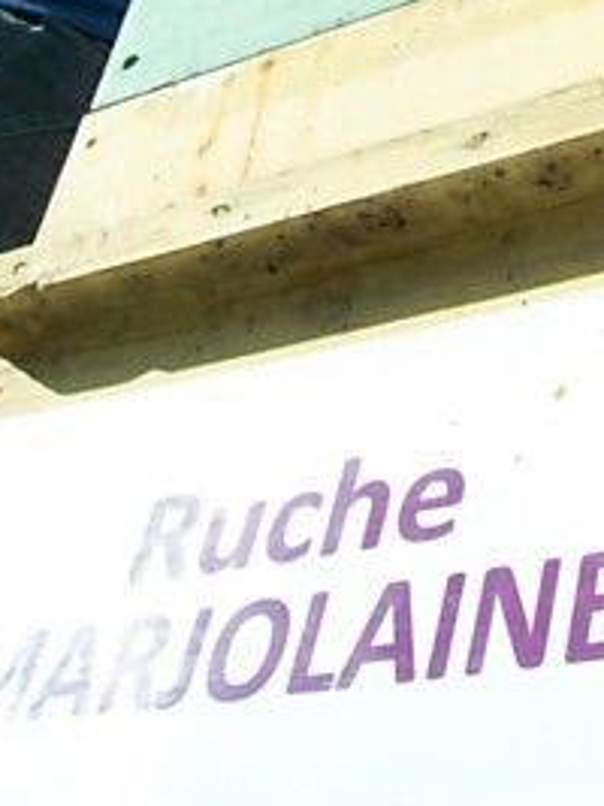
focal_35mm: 72
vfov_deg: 25.7
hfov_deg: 20.0
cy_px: 3
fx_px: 1676
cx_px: 562
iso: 80
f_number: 5.5
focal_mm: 5.7
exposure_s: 1/320
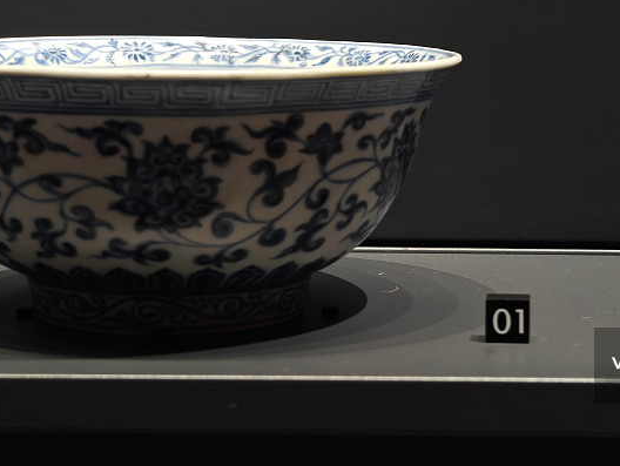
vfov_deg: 14.0
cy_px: 180
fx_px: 1900
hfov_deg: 18.5
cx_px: 386
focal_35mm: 106
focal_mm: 13.3
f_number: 2.6
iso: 1250
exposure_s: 1/33
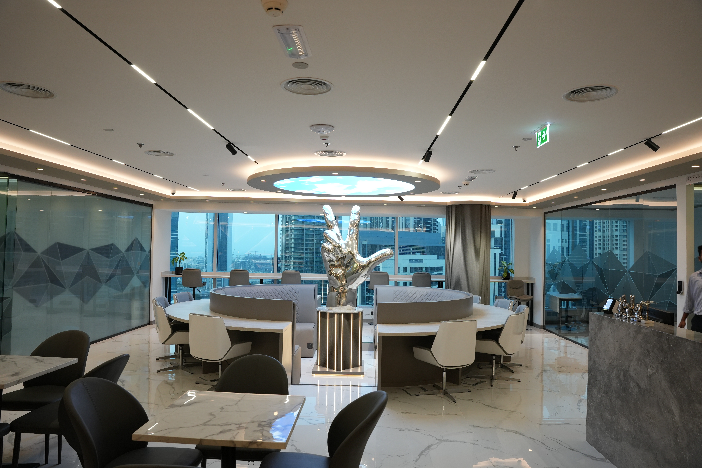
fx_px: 468
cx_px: 351
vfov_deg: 53.1
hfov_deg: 73.7
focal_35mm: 24
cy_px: 234
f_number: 6.3
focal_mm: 24
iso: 1000
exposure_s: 1/80
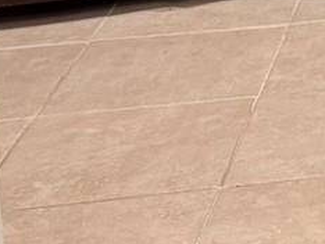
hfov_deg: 8.9
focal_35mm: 164
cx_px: 1092
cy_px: -295
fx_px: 1541
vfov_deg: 8.5
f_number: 1.78
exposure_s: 1/60
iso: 160
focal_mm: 6.76
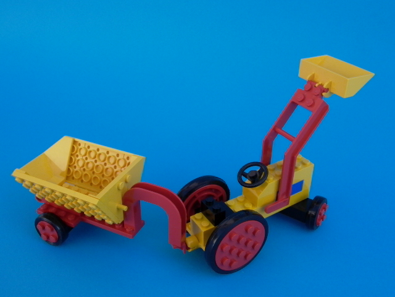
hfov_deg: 55.4
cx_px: 198
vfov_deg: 42.9
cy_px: 148
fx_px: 377
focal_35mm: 33
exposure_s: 1/230
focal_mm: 7.13
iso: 100
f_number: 4.03
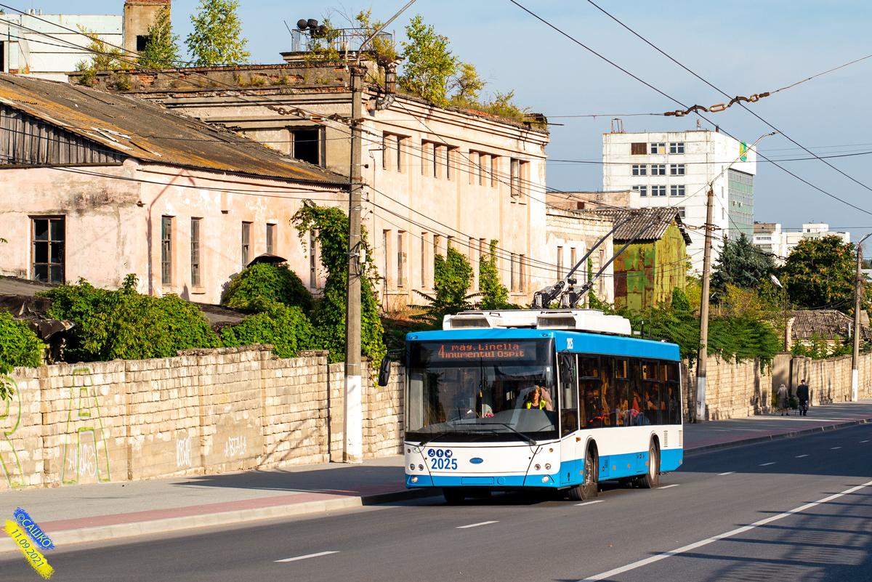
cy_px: 291
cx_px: 436
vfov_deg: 27.0
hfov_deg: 39.6
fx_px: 1211
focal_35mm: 50
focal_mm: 50
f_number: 5.6
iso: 100
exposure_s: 1/500
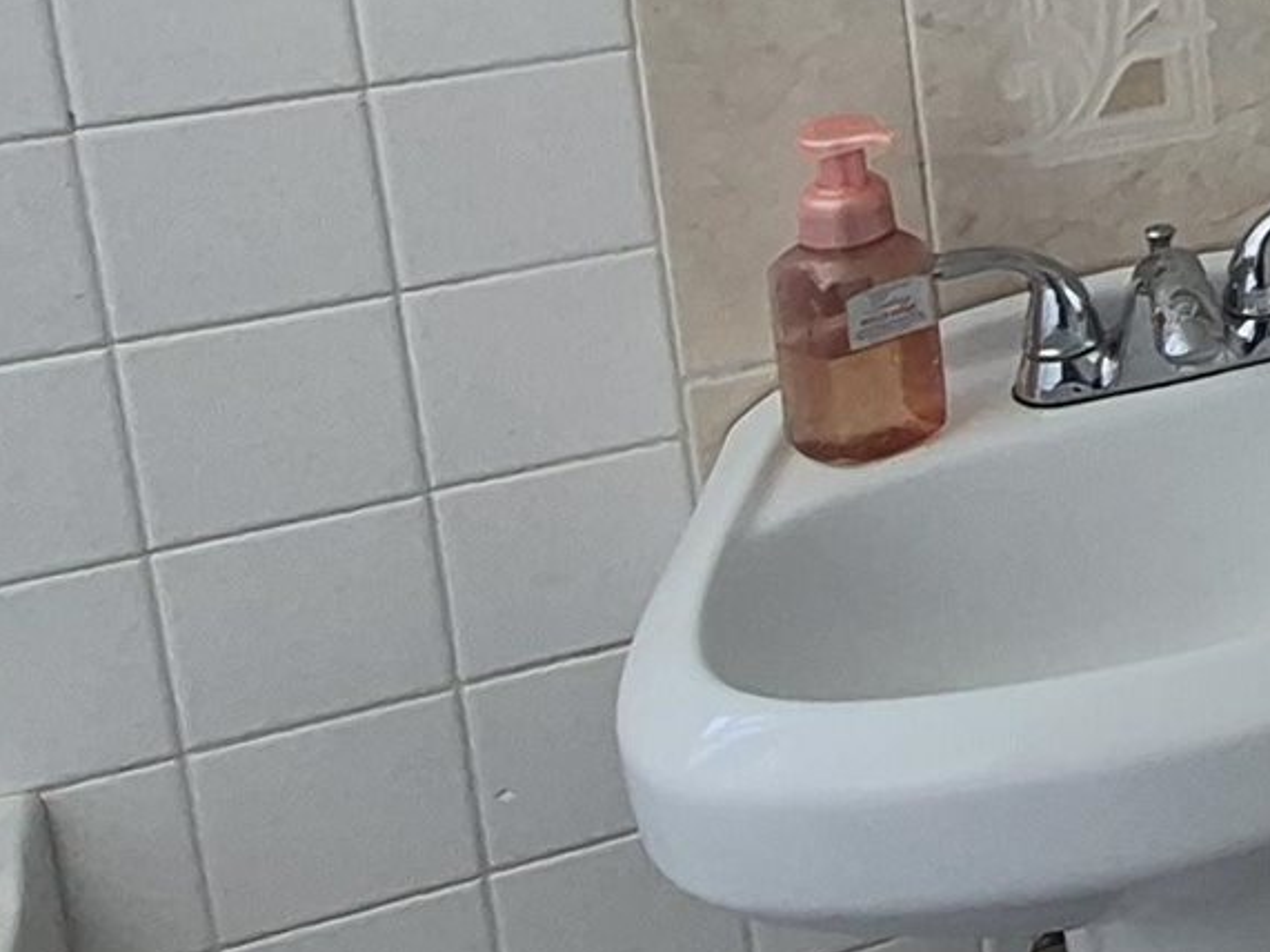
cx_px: 2540
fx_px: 2568
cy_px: -405
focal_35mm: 70
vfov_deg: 18.9
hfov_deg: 18.4
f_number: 2.2
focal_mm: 1.74
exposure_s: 1/60
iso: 200
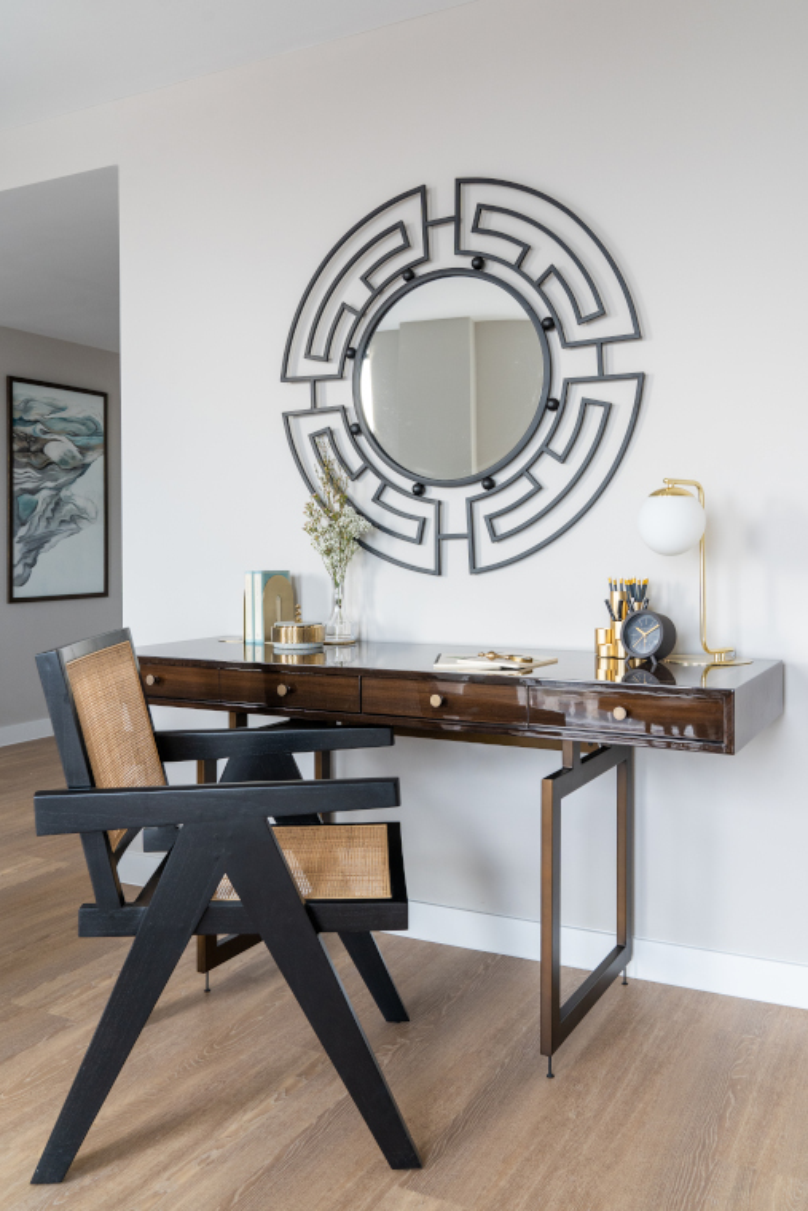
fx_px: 976
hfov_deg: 45.0
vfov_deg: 63.6
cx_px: 404
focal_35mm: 29
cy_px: 606
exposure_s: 1/6
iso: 800
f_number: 7.1
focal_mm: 29
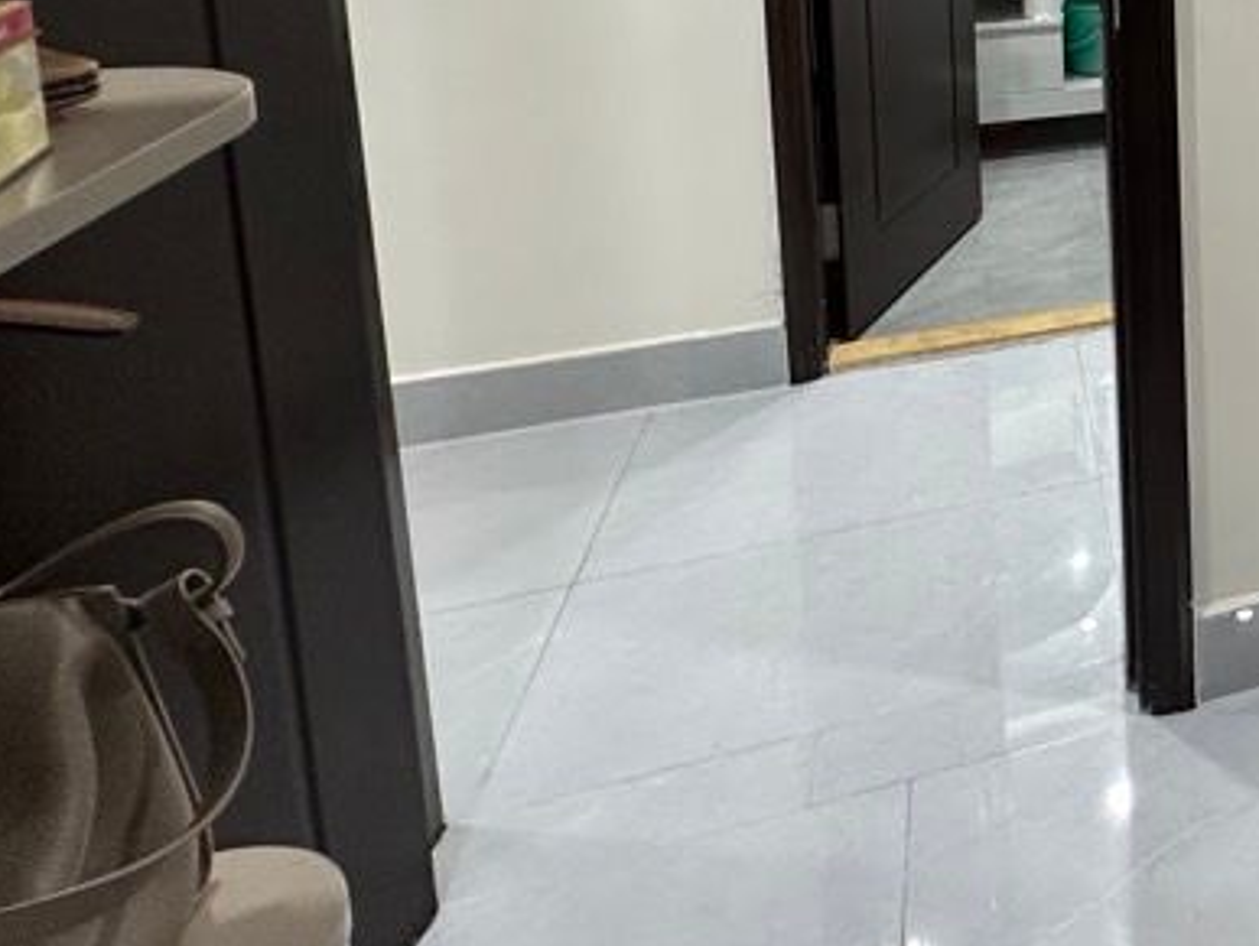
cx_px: 1542
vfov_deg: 33.3
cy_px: -117
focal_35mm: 37
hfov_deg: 37.0
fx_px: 1347
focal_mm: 2.22
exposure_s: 1/50
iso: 160
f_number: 2.2
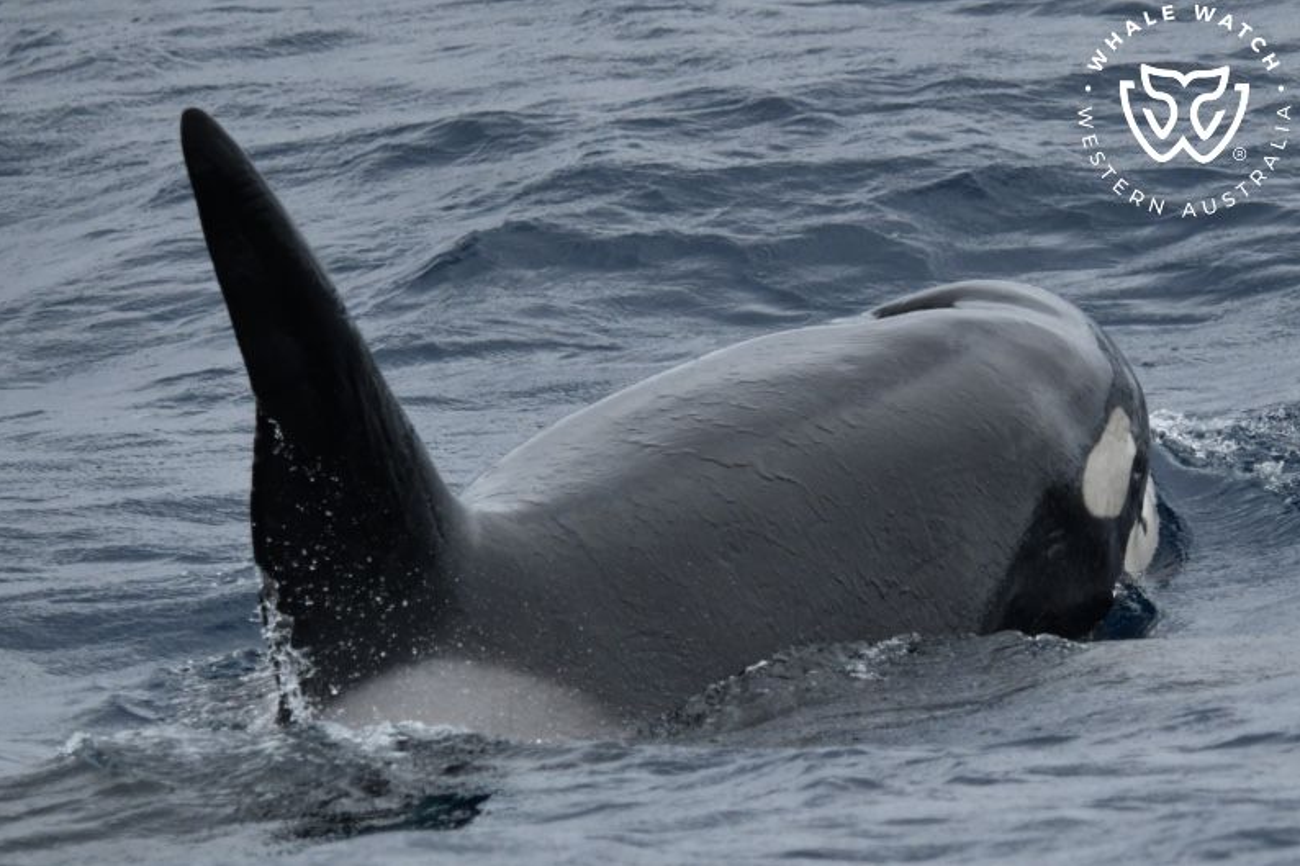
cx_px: 648
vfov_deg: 3.5
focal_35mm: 393
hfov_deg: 5.2
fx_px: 14188
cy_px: 433
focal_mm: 390
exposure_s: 1/8000
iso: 1400
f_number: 6
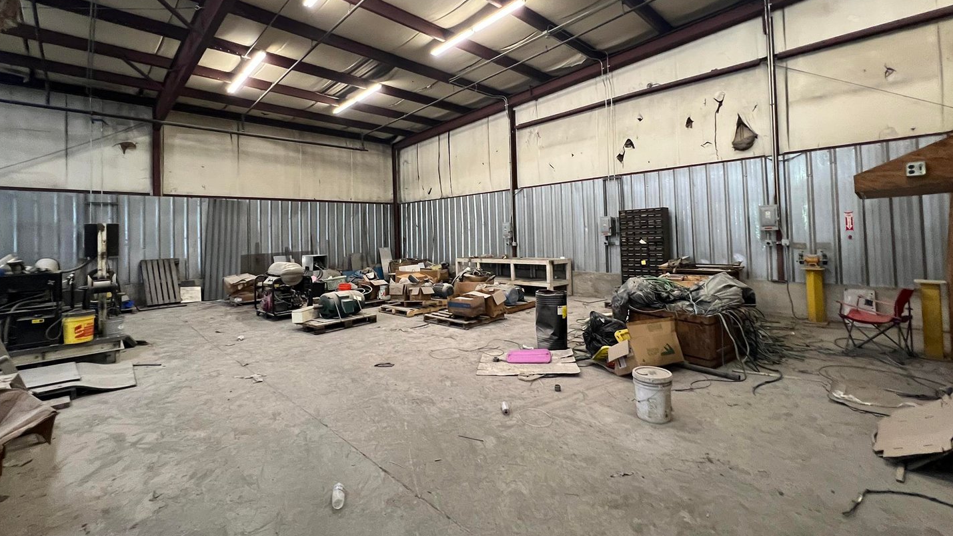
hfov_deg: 103.0
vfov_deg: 70.0
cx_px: 473
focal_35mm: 15
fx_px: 379
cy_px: 220
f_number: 1.8
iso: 500
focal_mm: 1.57
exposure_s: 1/60
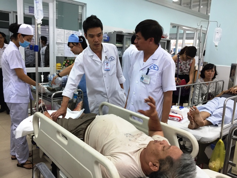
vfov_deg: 48.2
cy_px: 89
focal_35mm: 29
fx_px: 199
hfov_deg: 61.7
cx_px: 118
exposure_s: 1/33
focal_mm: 4.15
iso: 125
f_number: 2.2
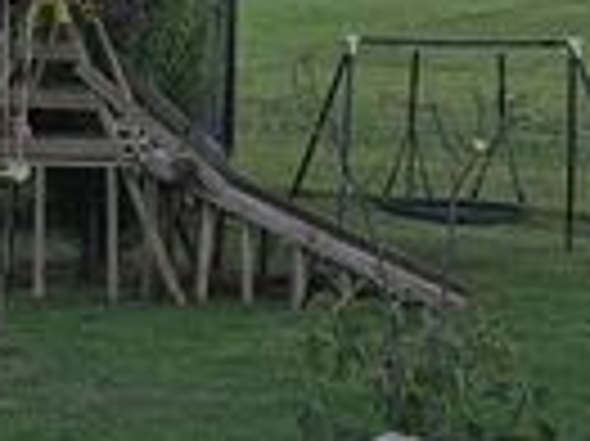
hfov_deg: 15.8
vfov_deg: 11.6
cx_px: 135
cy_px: -117
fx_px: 2112
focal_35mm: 124
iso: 50
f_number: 1.6
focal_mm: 5.56
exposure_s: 1/555
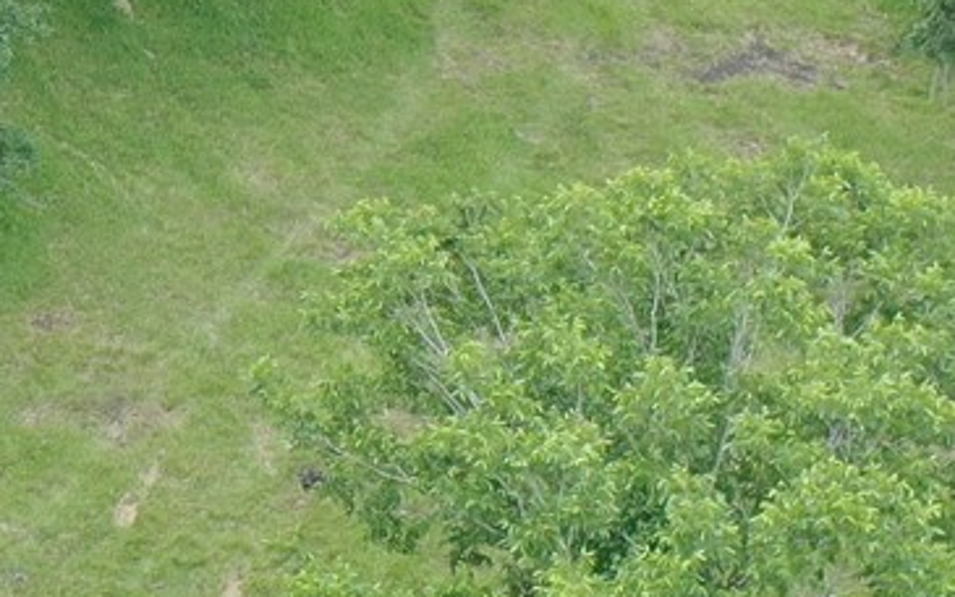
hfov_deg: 10.8
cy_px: -401
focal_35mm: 170
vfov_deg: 7.5
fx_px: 4424
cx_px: -1219
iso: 100
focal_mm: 10.26
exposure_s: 1/100
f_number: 4
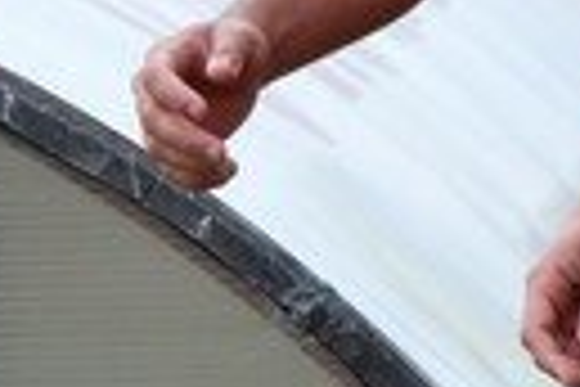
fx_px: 48297
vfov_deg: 0.5
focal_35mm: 2998
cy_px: 16
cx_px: 2091
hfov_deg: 0.7
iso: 800
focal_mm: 252.1
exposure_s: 1/800
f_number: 5
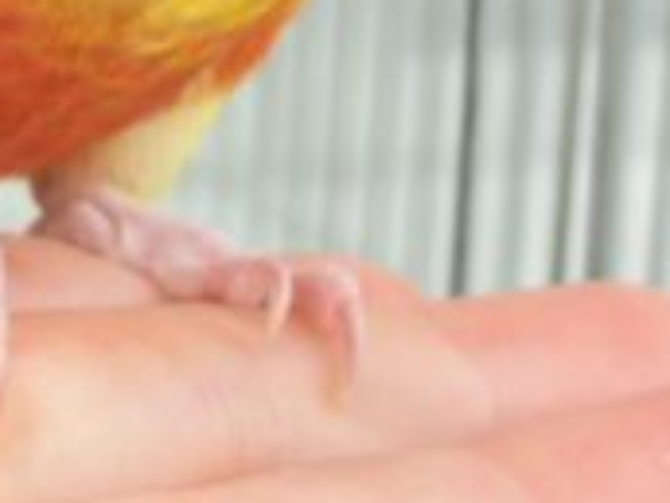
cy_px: -331
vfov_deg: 7.5
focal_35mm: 194
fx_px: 3755
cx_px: 171
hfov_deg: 10.2
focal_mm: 5.96
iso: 80
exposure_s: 1/50
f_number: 1.6
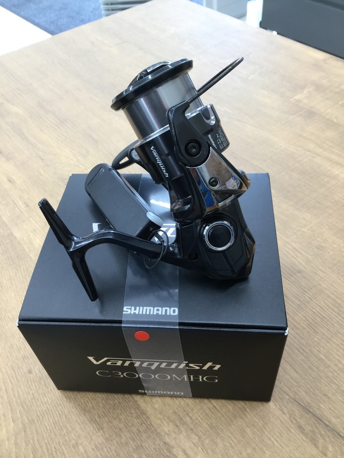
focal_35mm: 31
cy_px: 229
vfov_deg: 58.3
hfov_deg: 45.5
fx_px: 411
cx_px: 172
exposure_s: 1/30
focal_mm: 3.3
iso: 50
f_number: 2.4
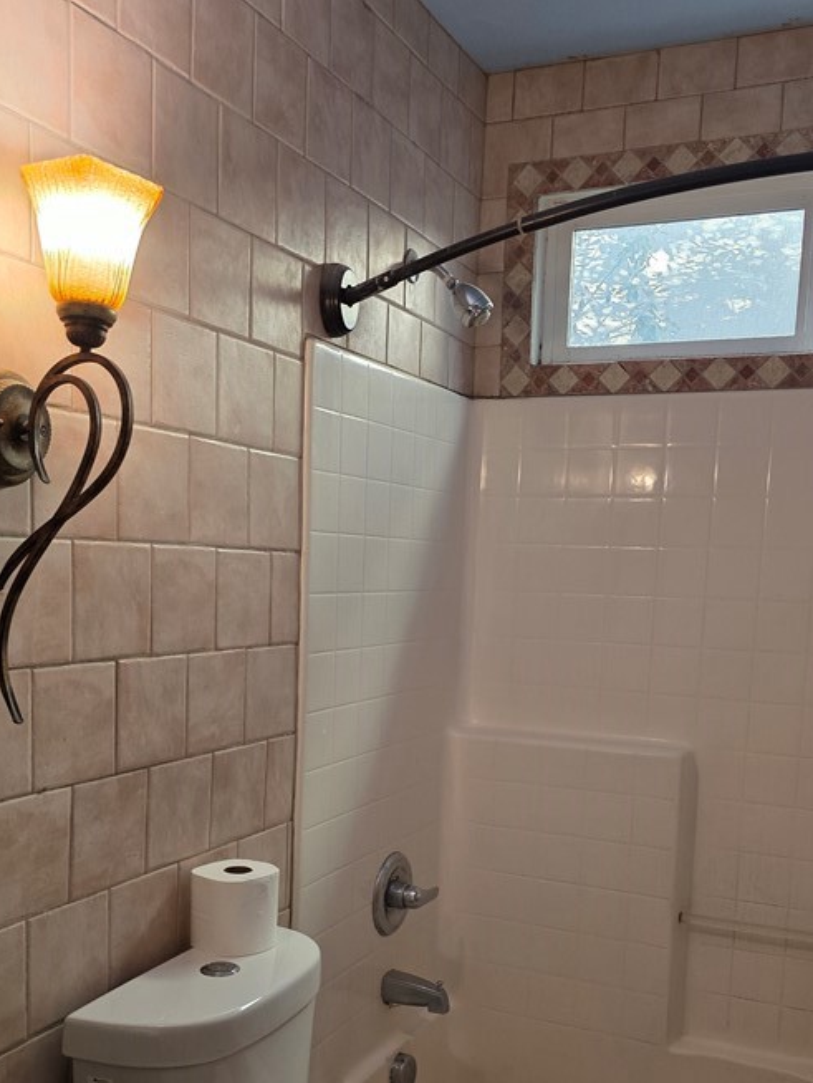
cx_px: 389
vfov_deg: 50.5
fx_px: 1127
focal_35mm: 36
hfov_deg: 39.7
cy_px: 712
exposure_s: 1/120
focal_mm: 6.3
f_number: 1.7
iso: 200
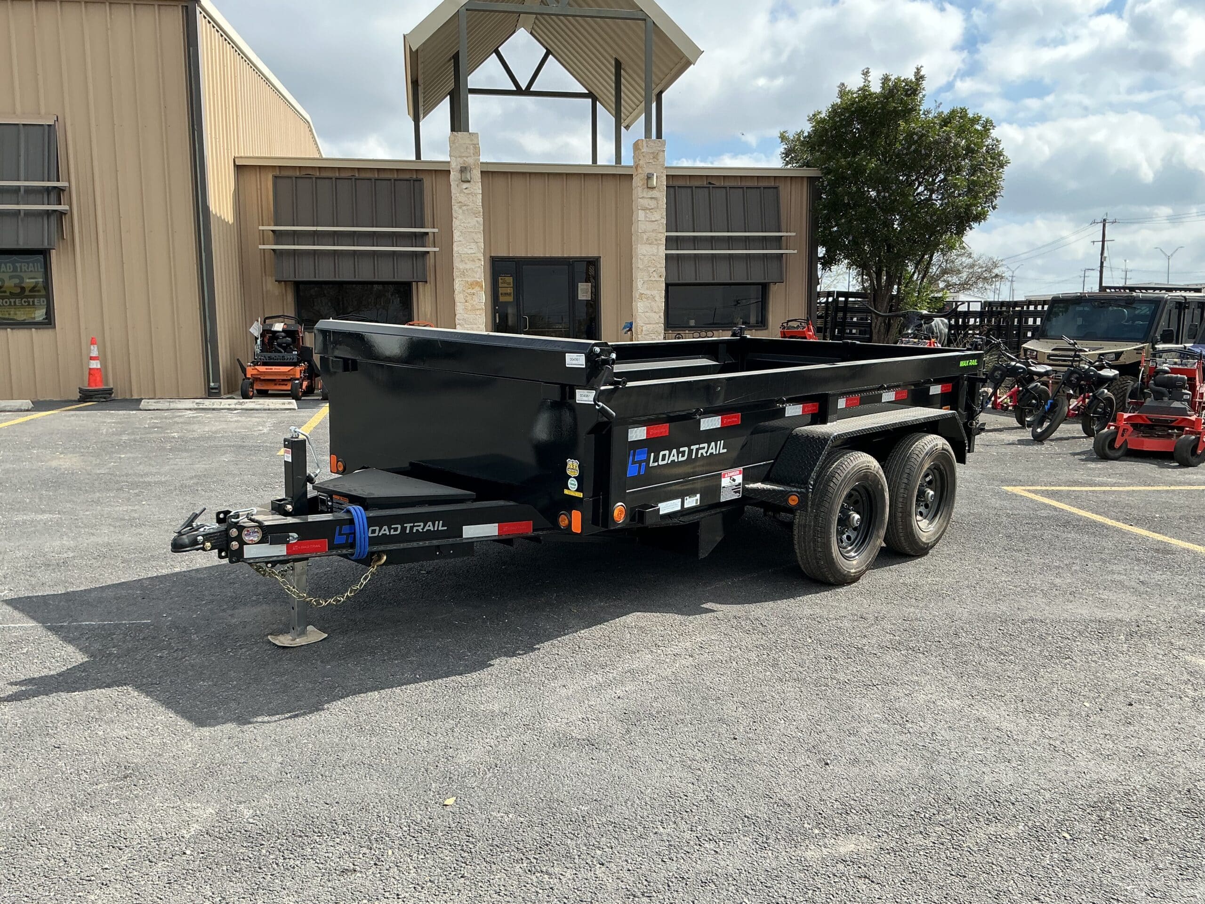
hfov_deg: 61.7
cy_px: 452
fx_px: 1010
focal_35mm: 29
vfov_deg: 48.2
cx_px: 602
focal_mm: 3
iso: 25
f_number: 1.8
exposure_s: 1/1279
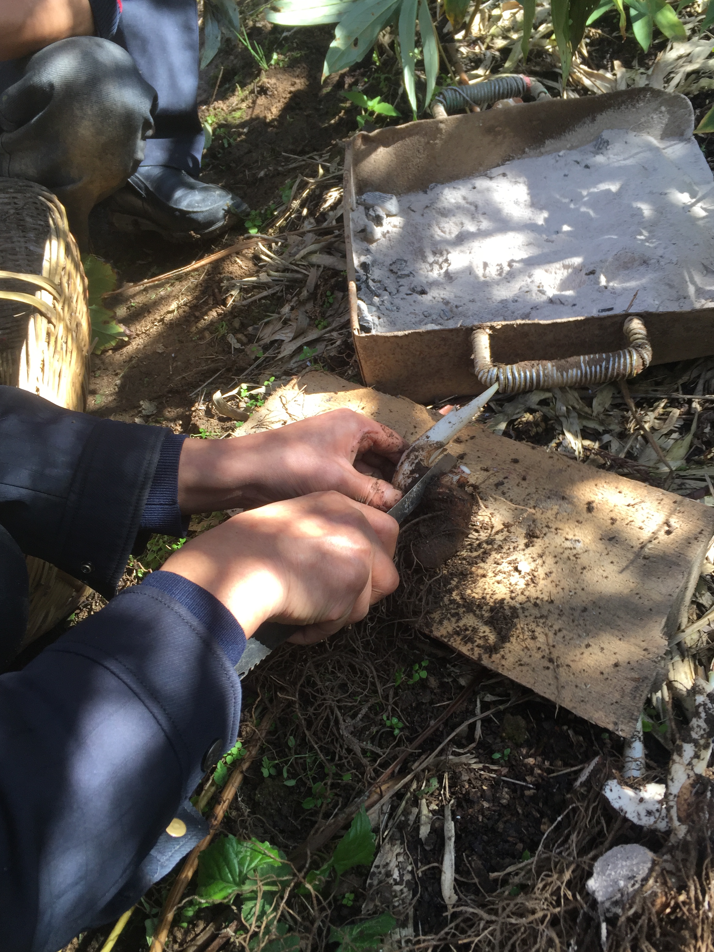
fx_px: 825
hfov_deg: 46.8
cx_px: 359
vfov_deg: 60.0
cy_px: 487
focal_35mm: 30
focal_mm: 4.15
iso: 32
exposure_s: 1/165
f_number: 2.2
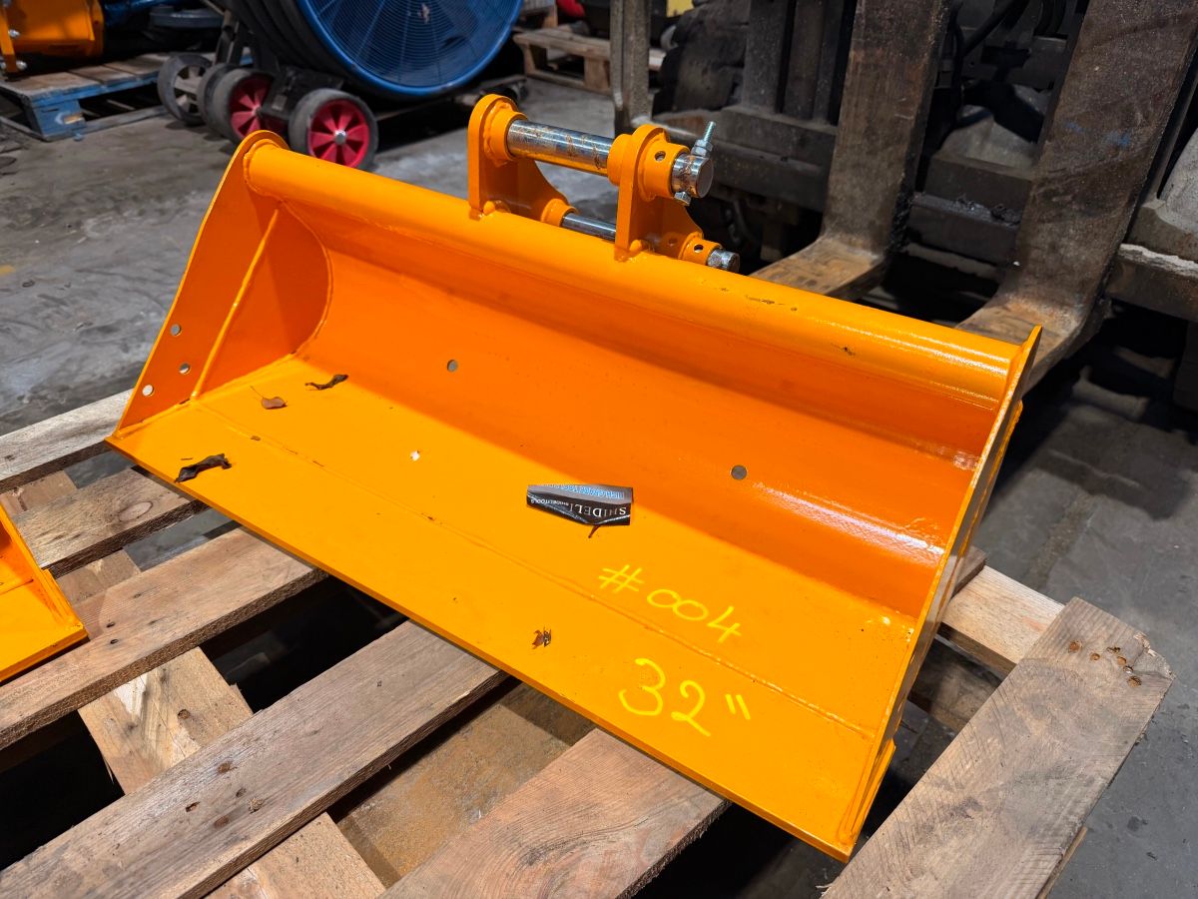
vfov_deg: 56.8
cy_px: 450
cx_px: 599
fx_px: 831
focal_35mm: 24
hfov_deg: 71.6
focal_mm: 6.76
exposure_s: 1/100
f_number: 1.78
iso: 100
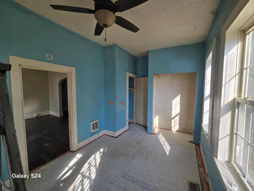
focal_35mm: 13
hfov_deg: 106.2
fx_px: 95
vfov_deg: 89.9
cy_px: 96
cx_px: 127
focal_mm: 2.2
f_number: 2.2
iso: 50
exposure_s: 1/314
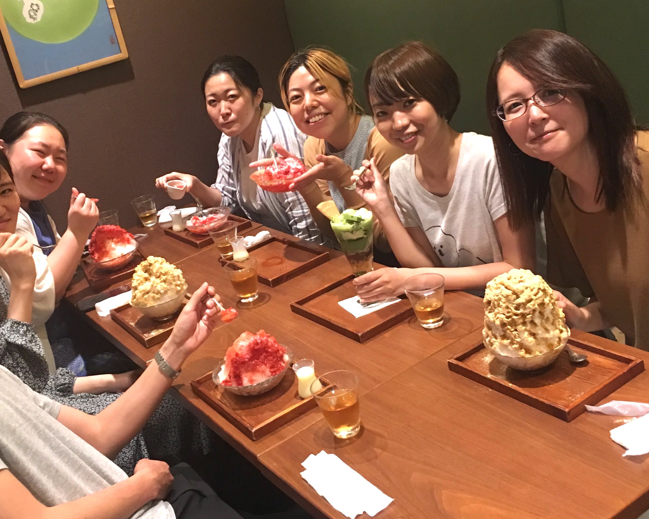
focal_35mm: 43
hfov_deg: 42.8
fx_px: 826
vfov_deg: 34.8
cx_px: 271
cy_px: 211
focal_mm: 4.15
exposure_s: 1/20
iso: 200
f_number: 2.2
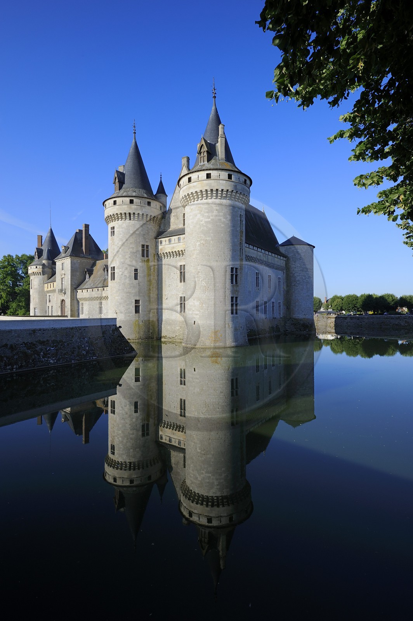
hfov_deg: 64.5
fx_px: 328
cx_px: 206
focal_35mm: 19
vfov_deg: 87.0
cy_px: 310
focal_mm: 19
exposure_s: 1/160
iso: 200
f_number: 13
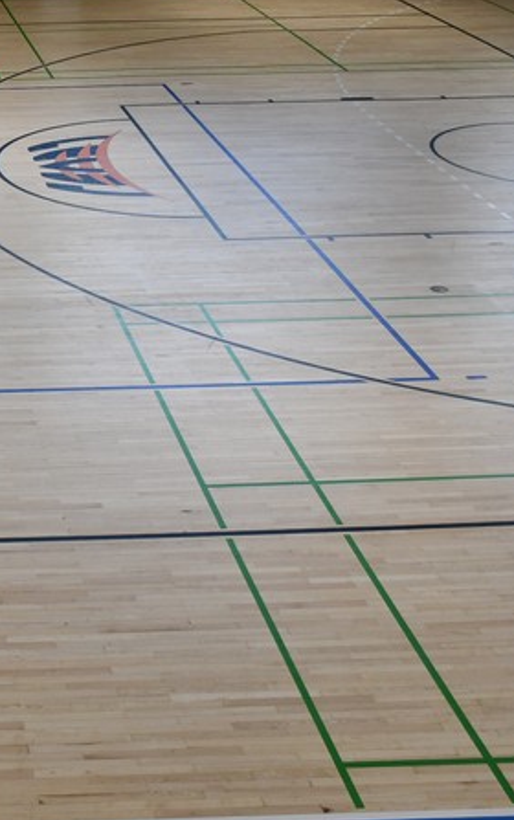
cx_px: -251
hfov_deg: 18.4
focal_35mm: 63
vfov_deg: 32.1
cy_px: 263
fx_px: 1410
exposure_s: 1/250
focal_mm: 18
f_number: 3.5
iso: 560
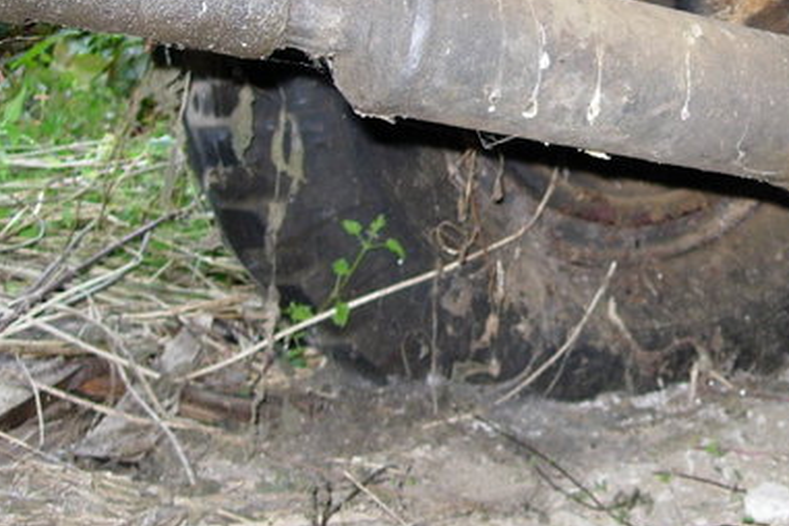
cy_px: 95
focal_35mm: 83
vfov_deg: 16.3
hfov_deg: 23.9
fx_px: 1819
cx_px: 688
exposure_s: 1/71.8
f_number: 2.8
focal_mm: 7.8
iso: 89
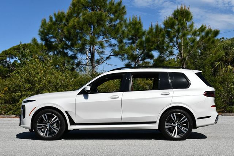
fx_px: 338
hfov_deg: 38.2
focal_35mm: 52
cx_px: 117
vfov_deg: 26.0
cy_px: 78
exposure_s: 1/400
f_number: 10
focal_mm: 26
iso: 100
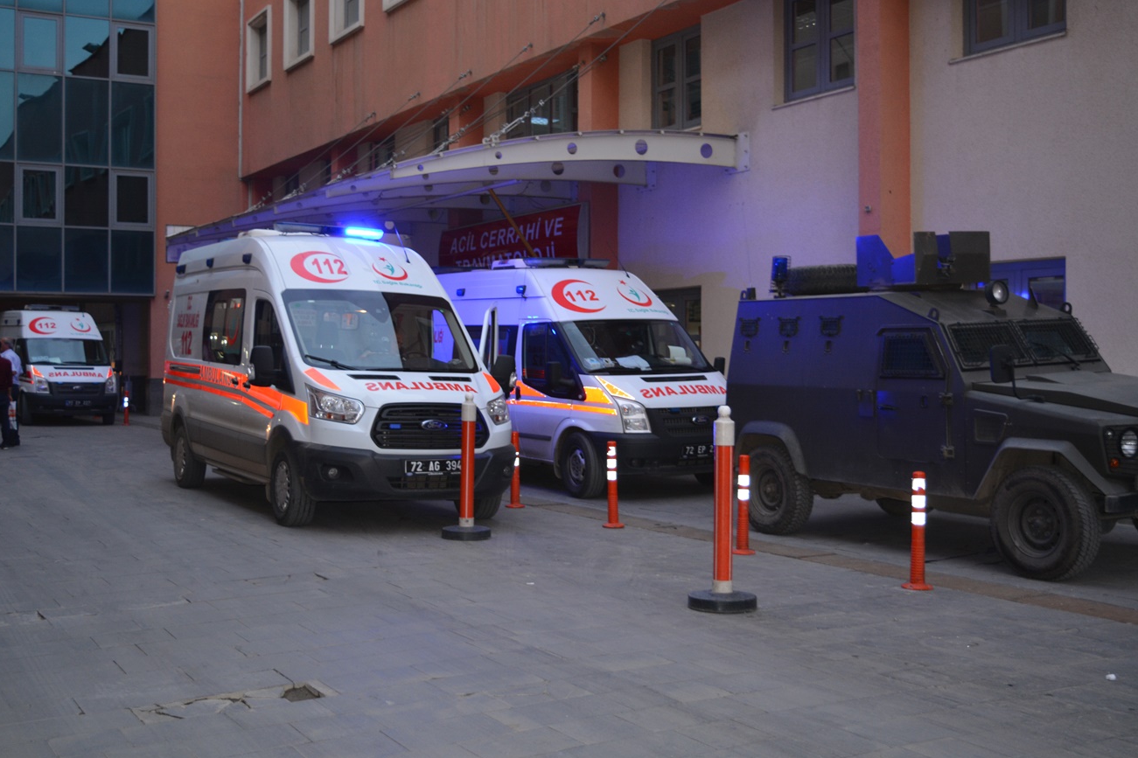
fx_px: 1344
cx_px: 547
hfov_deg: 45.9
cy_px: 369
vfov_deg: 31.5
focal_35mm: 43
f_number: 4
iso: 640
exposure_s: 1/60
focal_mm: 27
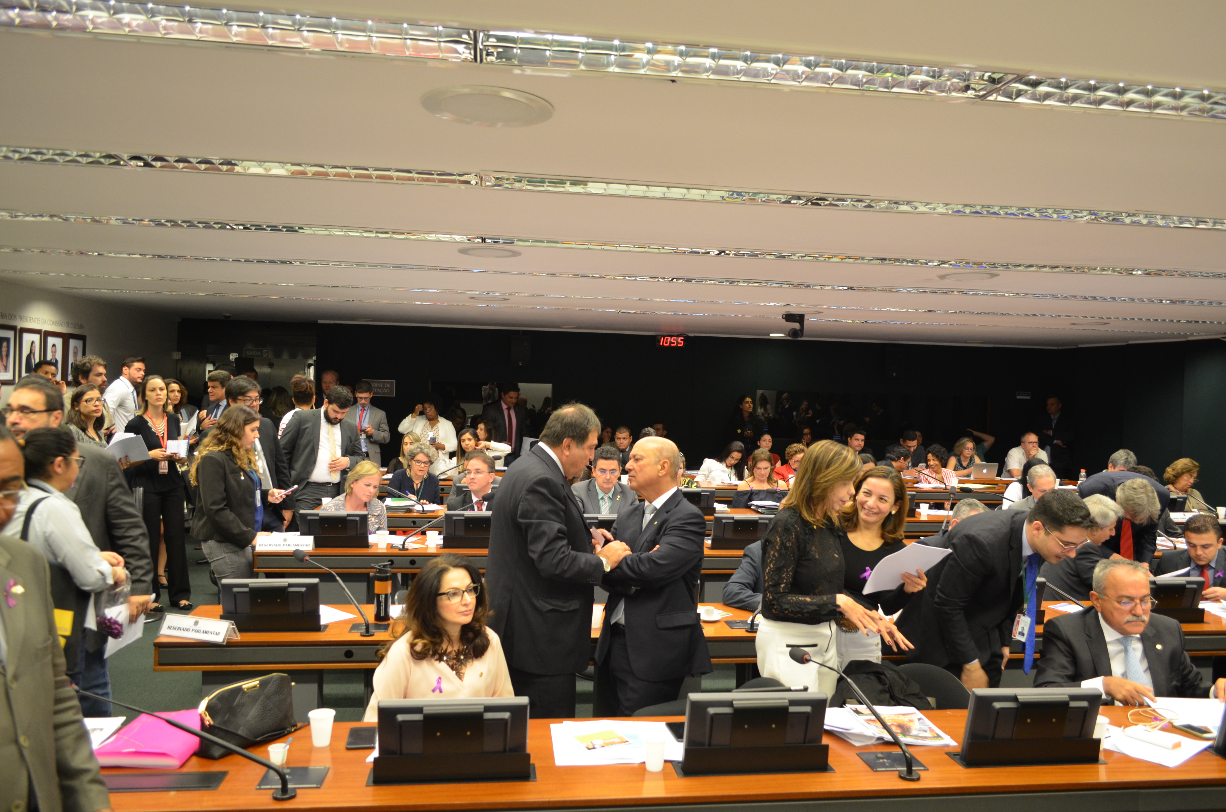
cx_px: 613
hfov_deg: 67.5
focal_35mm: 27
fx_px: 918
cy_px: 406
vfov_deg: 47.7
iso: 720
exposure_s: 1/60
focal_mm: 18
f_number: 4
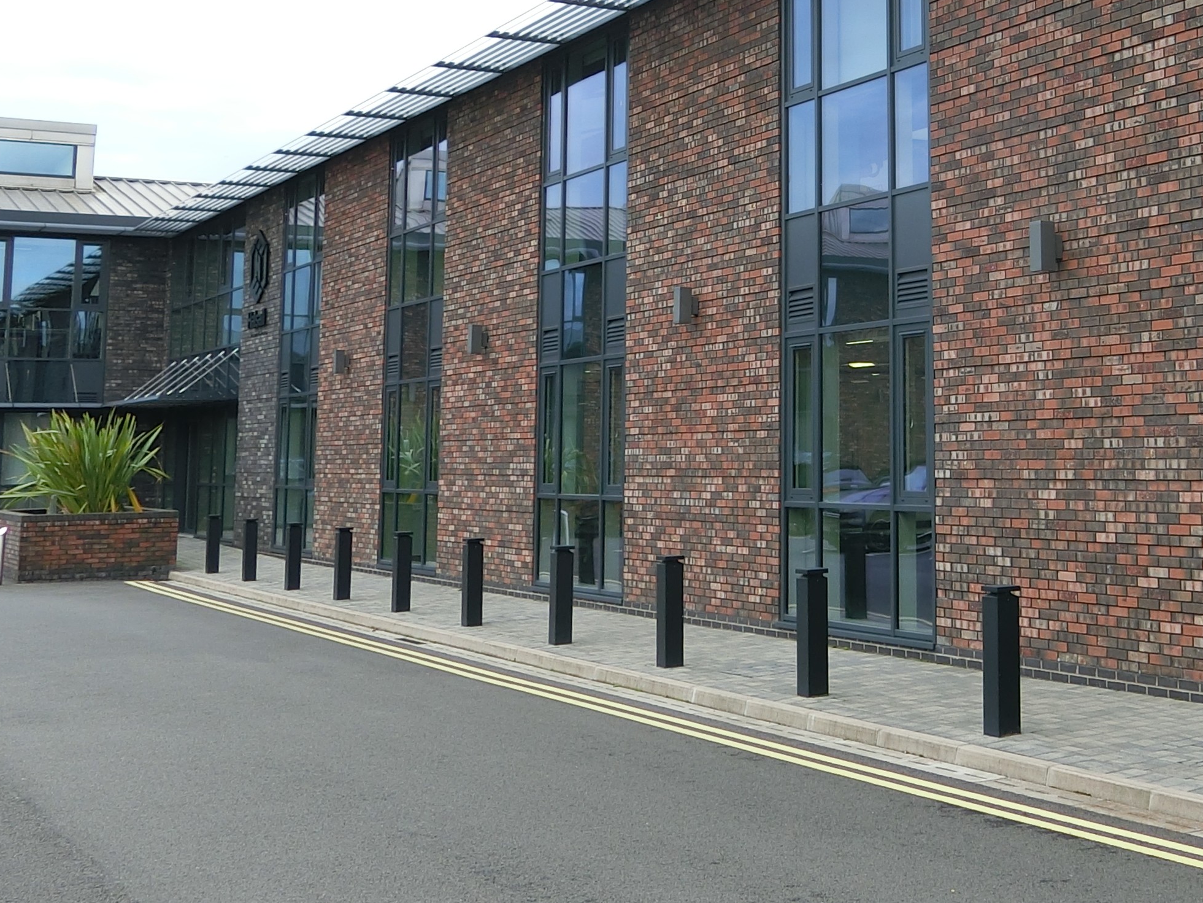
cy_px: 179
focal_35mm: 51
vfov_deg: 28.0
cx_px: 992
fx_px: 1772
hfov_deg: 36.0
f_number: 2.8
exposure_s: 1/200
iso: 80
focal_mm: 5.4
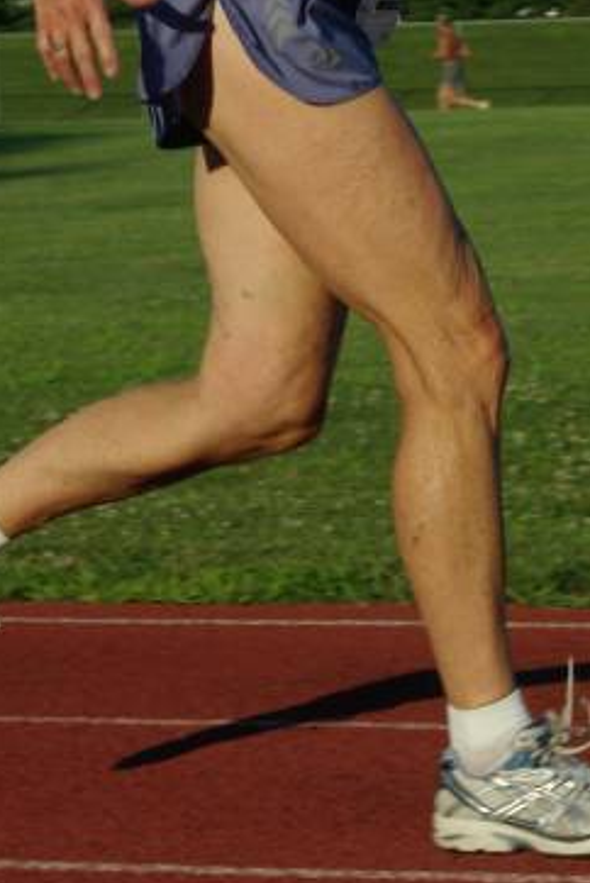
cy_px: 49
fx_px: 4468
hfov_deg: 7.6
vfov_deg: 11.2
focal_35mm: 182
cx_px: 246
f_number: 9.5
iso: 200
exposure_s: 1/350
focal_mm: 55
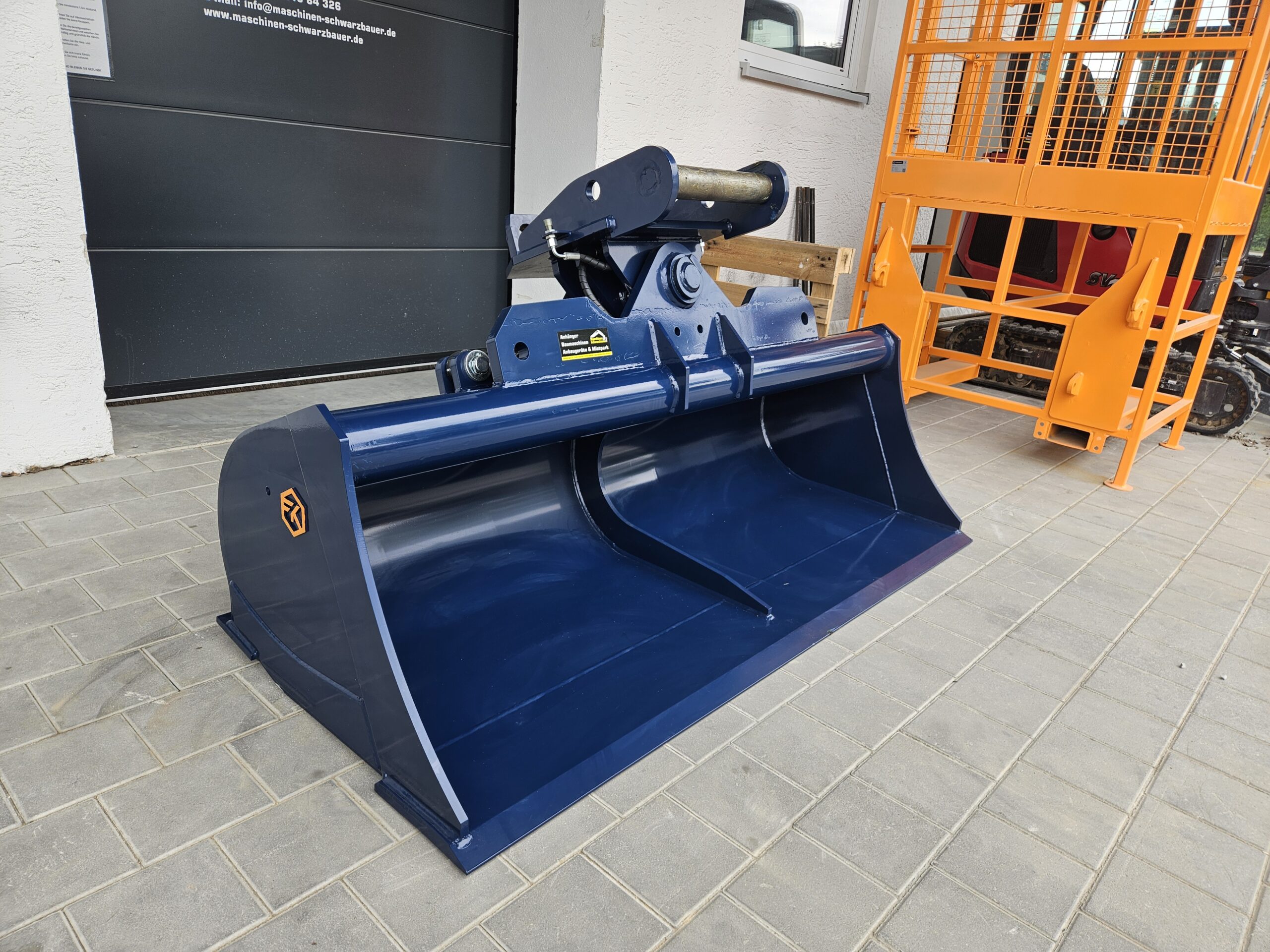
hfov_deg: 73.9
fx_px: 844
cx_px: 635
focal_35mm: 23
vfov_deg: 58.9
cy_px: 476
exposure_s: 1/147
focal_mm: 5.4
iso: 25
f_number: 1.8
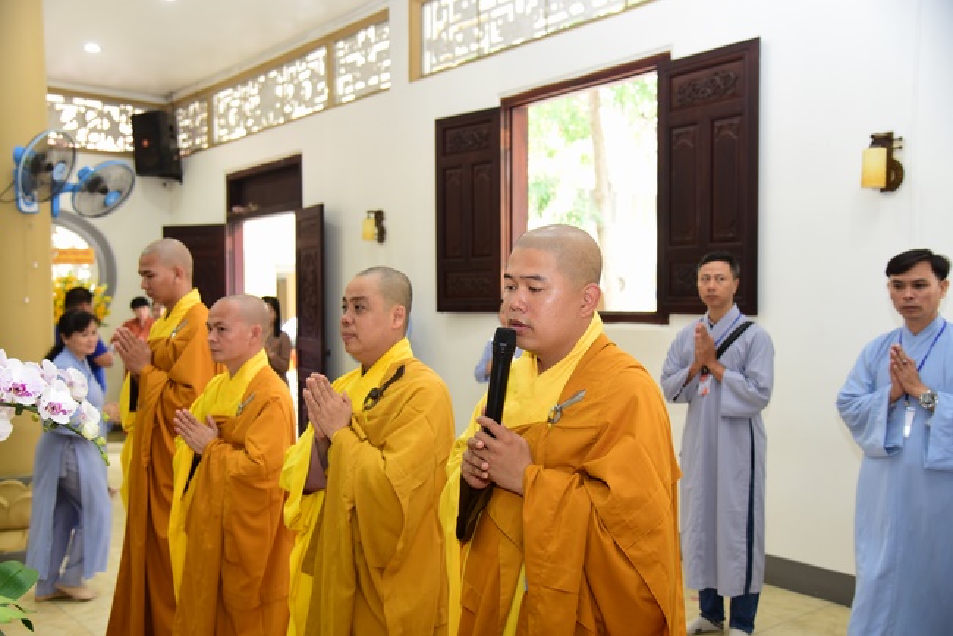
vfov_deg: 37.9
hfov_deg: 54.4
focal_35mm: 35
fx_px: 927
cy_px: 318
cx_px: 476
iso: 800
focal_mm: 35
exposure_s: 1/40
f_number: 4
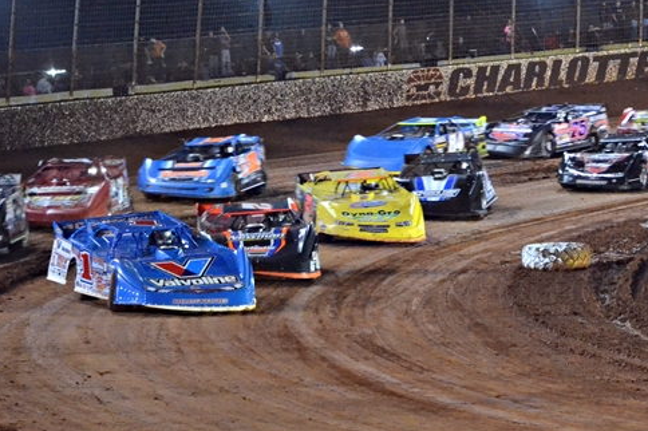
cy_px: 169
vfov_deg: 5.5
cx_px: 402
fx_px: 4461
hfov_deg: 8.3
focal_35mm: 248
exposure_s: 1/160
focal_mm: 100
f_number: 4.5
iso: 3200
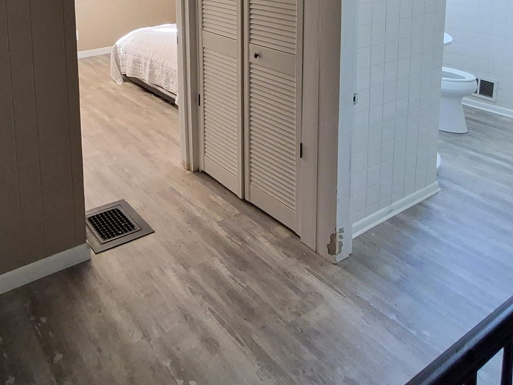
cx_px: 182
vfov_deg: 38.8
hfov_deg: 55.9
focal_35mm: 32
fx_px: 474
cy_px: -5
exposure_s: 1/60
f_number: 2.2
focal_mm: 1.74
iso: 640
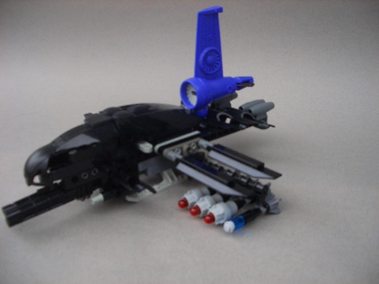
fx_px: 383
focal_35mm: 35
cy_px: 142
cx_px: 190
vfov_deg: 40.7
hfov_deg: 52.6
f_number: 2.6
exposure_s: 1/80
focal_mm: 5.8
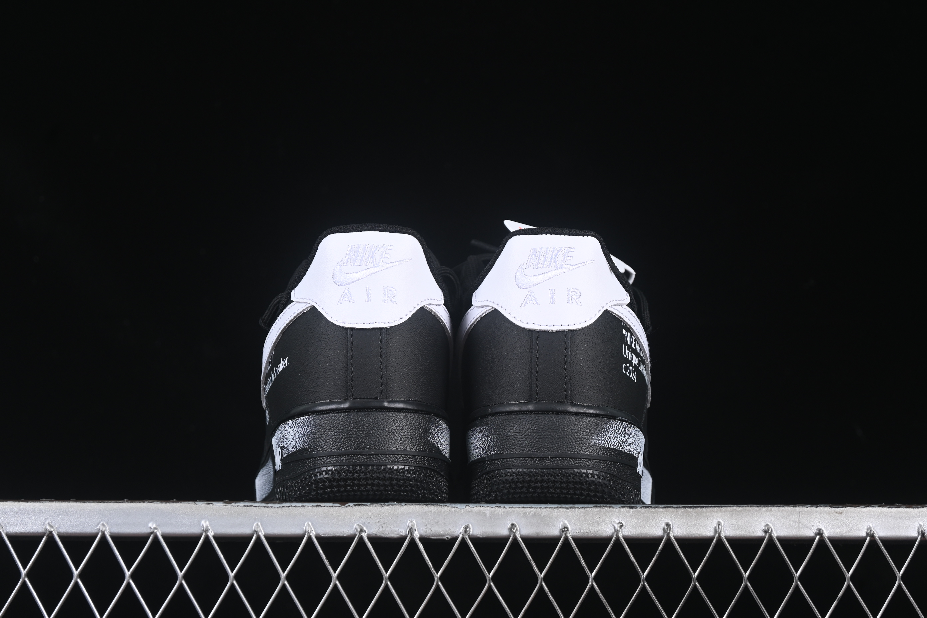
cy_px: 309
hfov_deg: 27.0
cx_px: 464
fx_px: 1931
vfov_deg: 18.2
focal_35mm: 75
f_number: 6.3
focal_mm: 50
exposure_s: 1/60
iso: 160
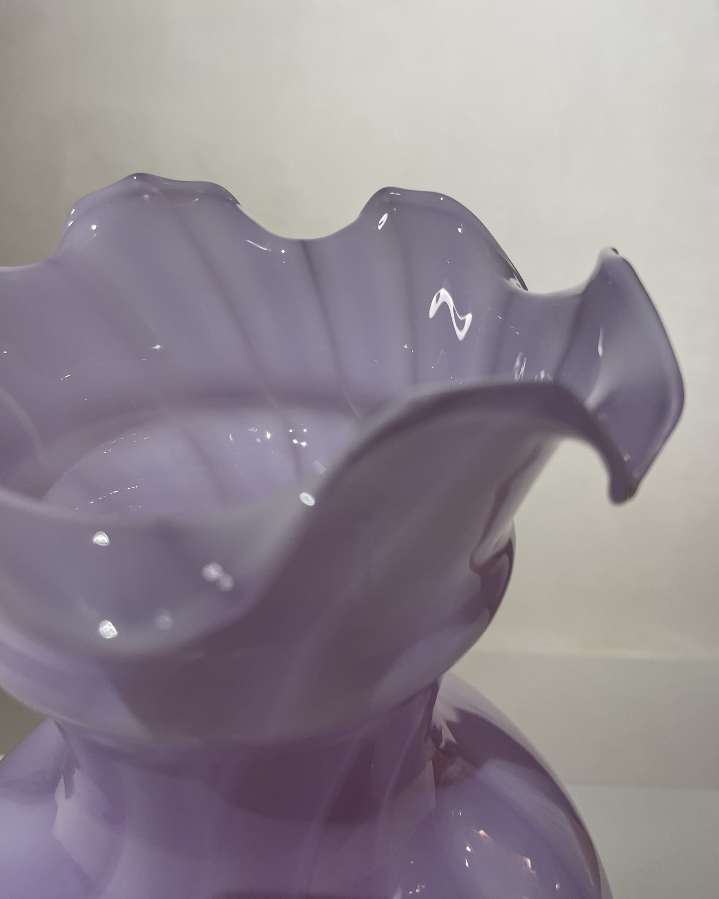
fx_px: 745
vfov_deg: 62.2
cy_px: 433
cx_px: 364
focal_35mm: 28
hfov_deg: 51.5
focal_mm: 4.2
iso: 64
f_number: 1.6
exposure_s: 1/100
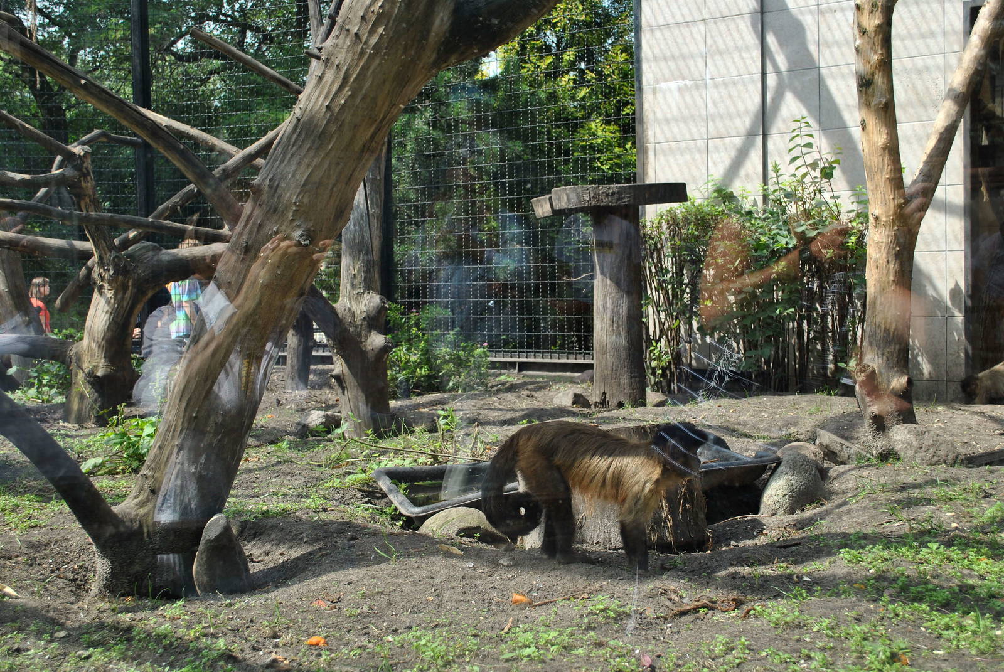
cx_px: 502
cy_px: 336
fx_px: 1215
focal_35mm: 44
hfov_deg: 44.9
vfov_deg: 30.9
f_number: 6.3
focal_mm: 29
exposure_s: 1/160
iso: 100
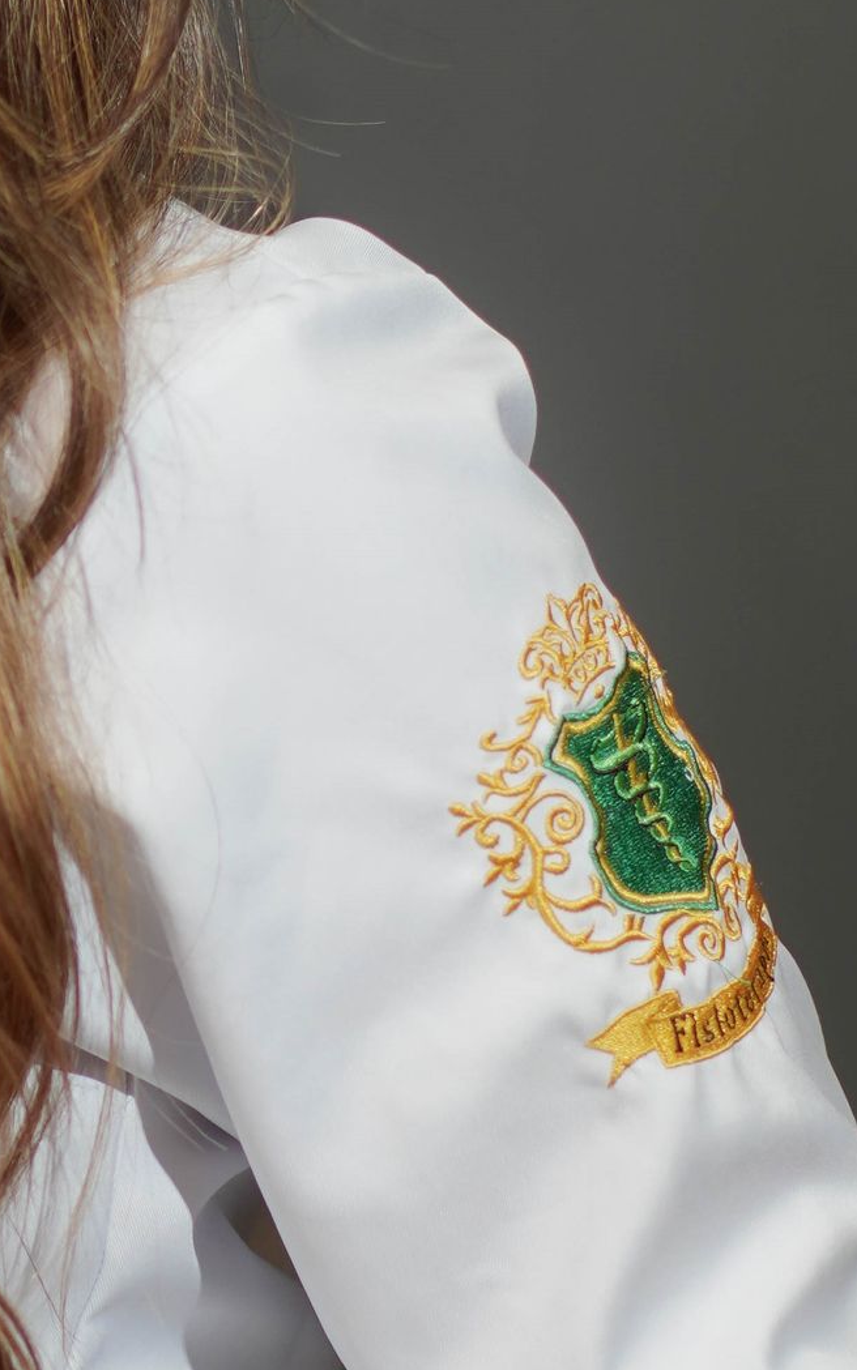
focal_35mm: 235
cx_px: -200
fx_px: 8778
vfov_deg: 8.9
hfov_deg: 5.6
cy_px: 599
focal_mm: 56
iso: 125
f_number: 1.4
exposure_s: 1/125
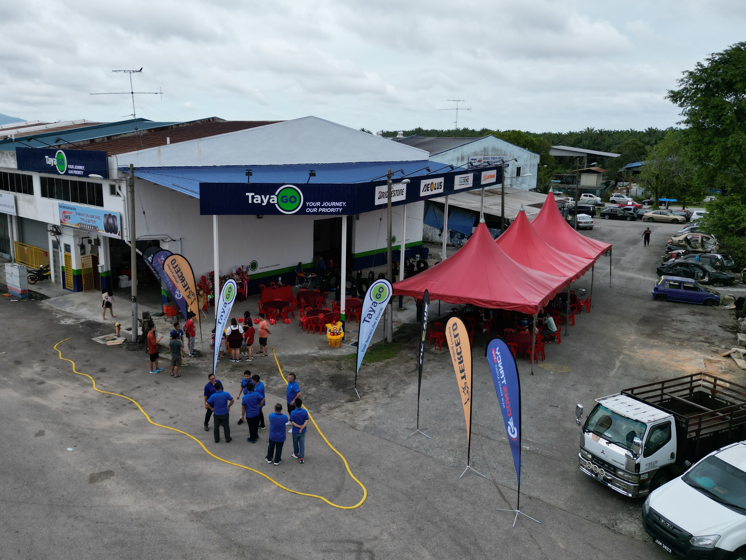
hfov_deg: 63.1
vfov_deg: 49.7
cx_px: 319
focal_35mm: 28
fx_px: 603
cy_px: 253
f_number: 1.7
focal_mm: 6.72
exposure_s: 1/3000
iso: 200
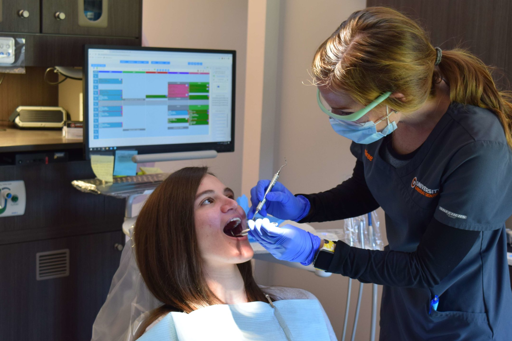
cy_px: 202
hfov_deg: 32.0
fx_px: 890
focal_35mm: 63
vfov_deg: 21.7
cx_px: 296
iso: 400
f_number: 7.1
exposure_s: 1/40
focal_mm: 35
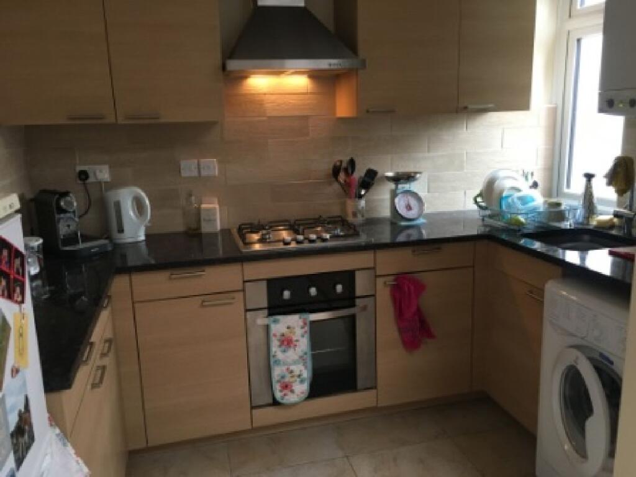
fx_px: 533
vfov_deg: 48.2
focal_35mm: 29
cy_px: 238
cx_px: 318
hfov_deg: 61.7
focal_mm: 4.15
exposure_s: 1/33
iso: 160
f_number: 2.2
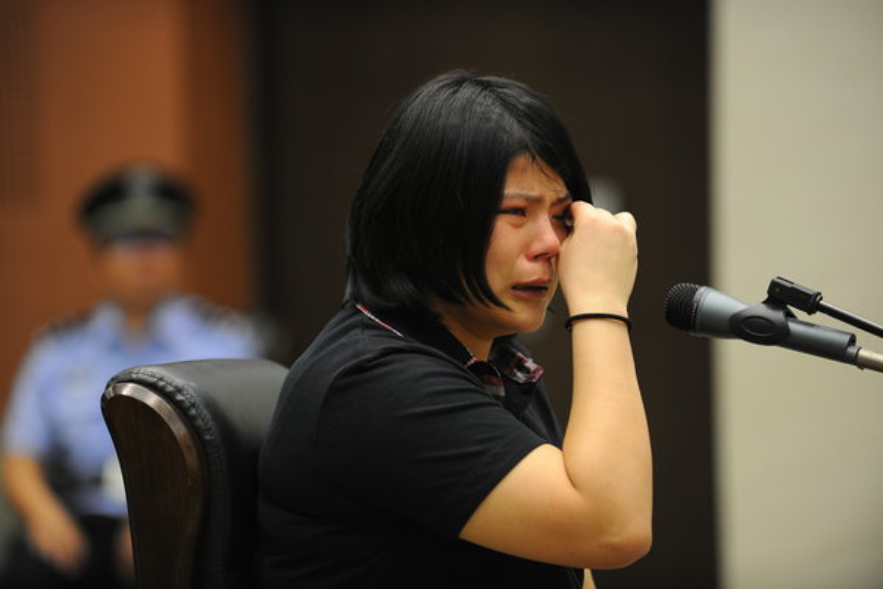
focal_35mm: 200
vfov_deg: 6.9
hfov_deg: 10.3
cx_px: 442
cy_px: 294
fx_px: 4905
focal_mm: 200
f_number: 2.8
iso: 800
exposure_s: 1/80
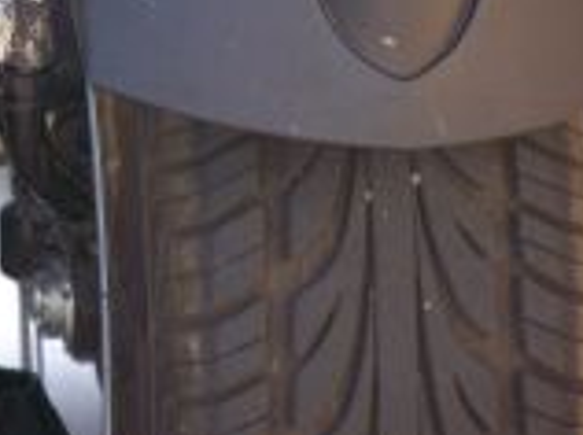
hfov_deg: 4.1
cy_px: -29
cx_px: -26
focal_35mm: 482
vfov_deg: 3.1
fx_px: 8105
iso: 80
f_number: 3.3
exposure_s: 1/160
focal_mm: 36.2
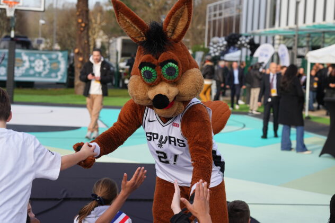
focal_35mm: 70
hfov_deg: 28.9
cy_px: 112
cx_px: 168
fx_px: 651
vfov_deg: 19.4
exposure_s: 1/1000
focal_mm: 70
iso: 320
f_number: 4.5
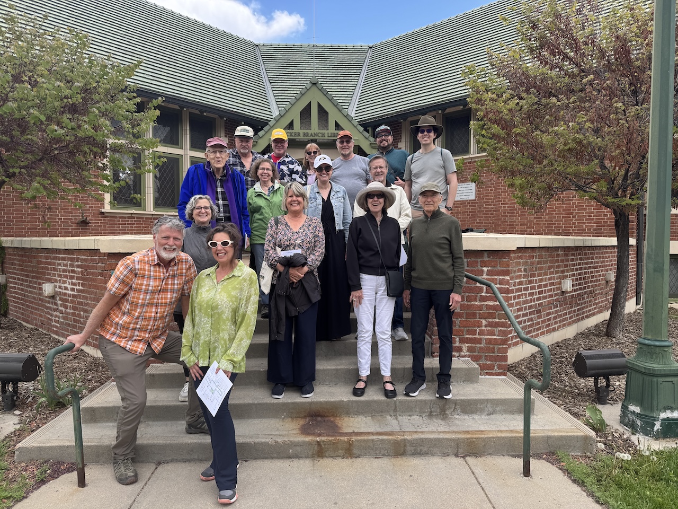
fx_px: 470
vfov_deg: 56.8
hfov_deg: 71.6
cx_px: 339
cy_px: 254
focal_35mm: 24
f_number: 1.78
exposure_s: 1/980
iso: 80
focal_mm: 6.76
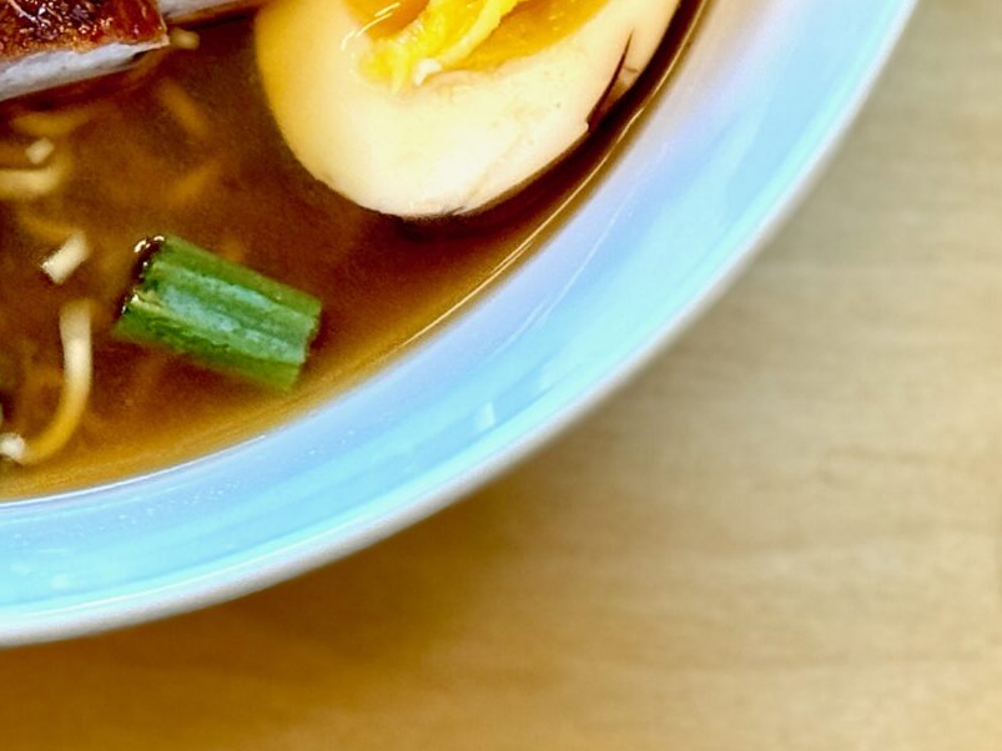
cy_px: -394
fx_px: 4428
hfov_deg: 12.9
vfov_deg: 9.4
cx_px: 367
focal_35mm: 153
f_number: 1.78
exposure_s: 1/60
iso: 200
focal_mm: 6.76
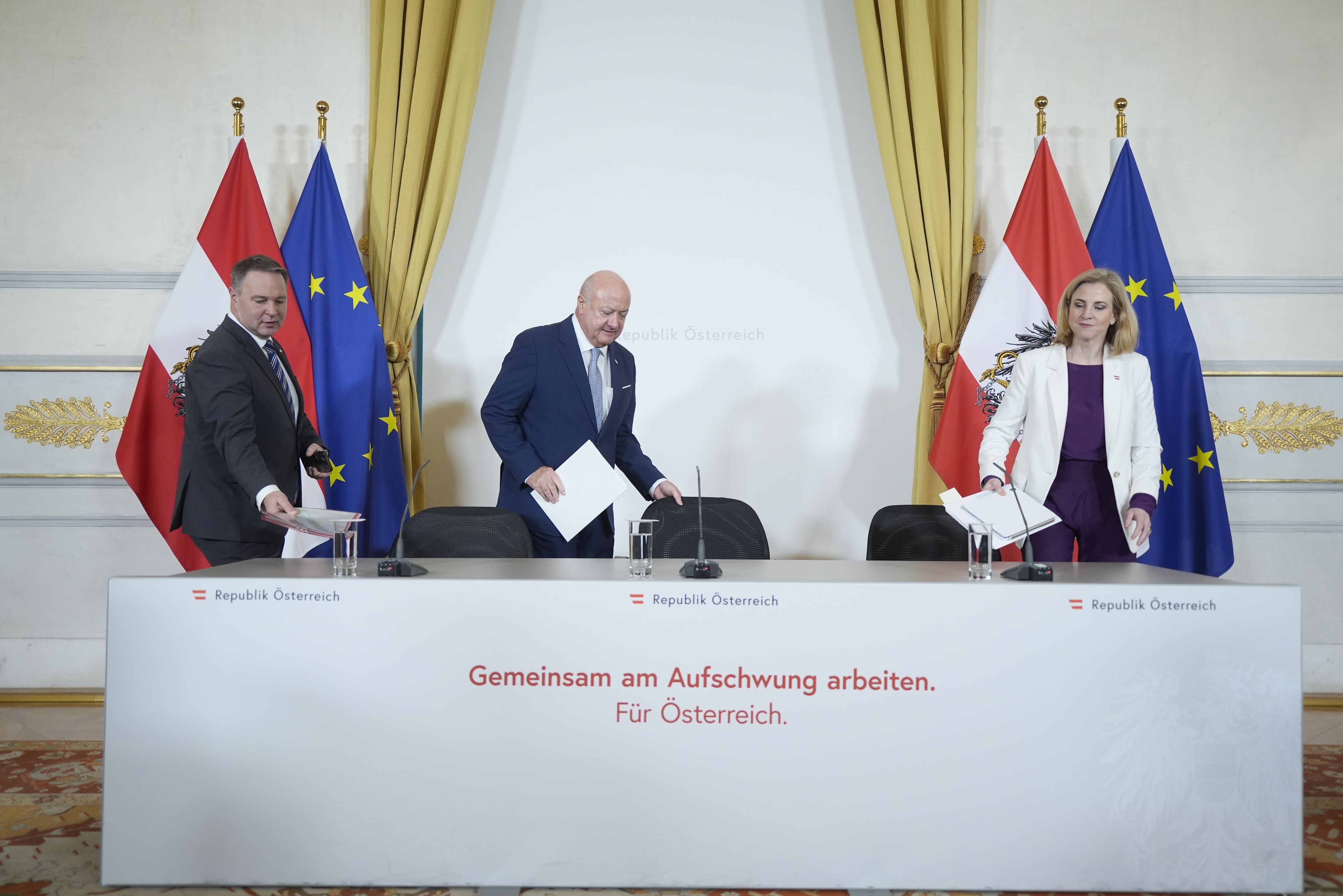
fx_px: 1082
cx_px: 672
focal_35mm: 29
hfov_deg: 63.7
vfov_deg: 45.0
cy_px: 448
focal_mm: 29
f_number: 2.8
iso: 1600
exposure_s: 1/400
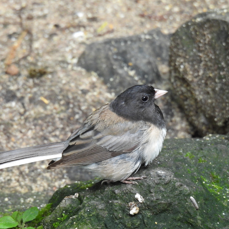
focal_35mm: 945
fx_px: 7073
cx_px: 113
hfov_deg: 1.9
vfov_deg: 1.9
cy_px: 114
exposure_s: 1/125
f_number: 5.6
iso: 500
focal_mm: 143
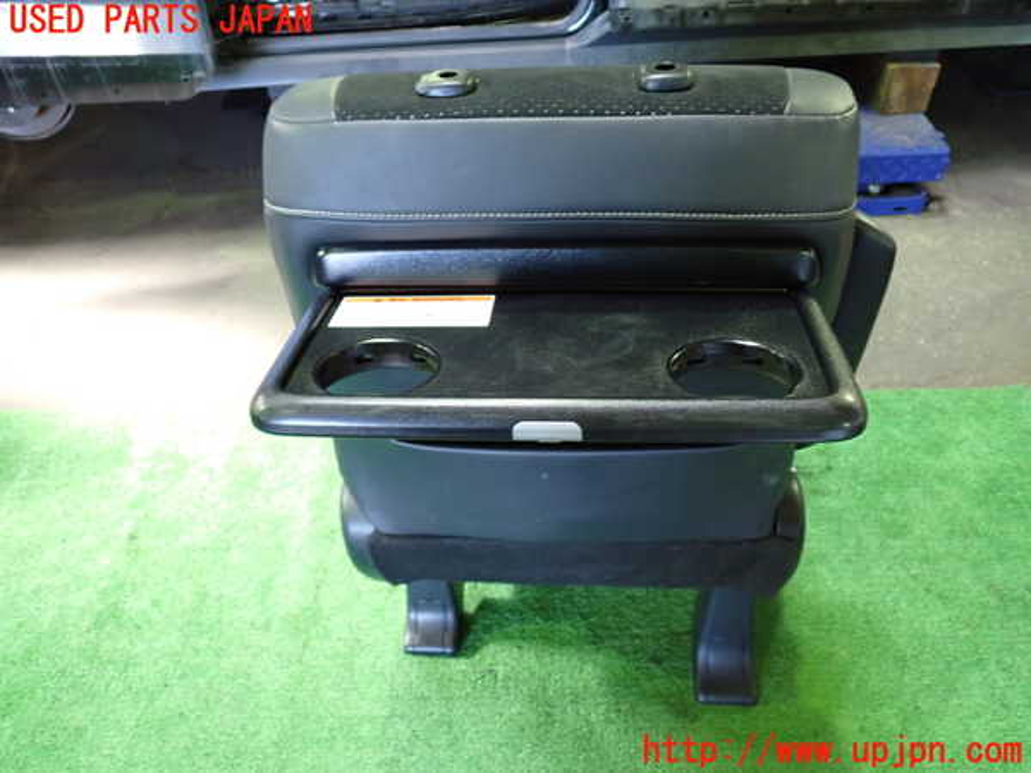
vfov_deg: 46.8
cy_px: 386
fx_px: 894
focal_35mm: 30
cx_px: 516
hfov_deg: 60.0
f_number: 2.3
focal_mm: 5.4
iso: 640
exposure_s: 1/30
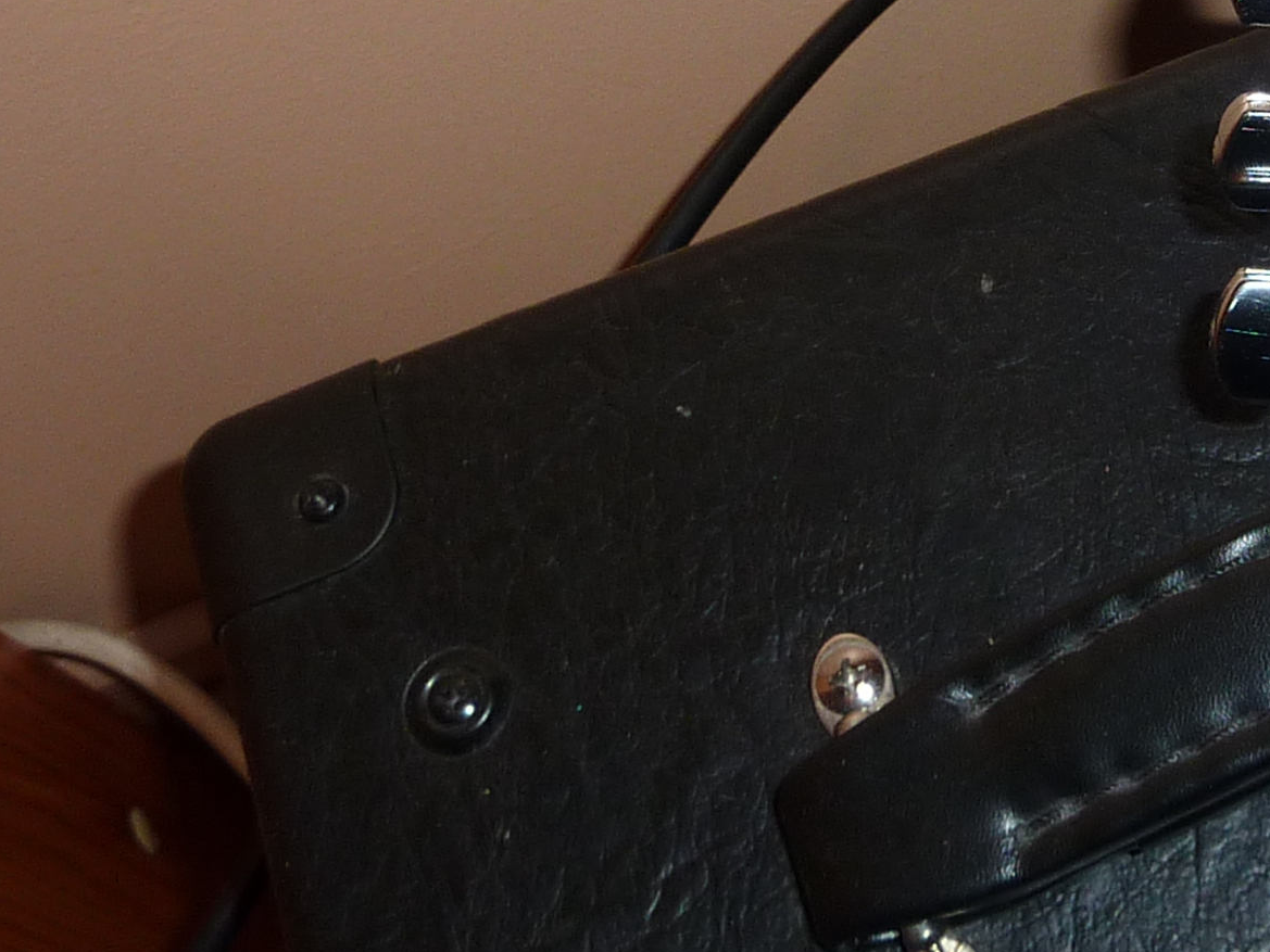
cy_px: 72
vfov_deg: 18.5
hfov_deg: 23.9
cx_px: 1293
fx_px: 2862
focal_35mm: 78
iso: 100
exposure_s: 1/30
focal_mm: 4.1
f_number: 3.3
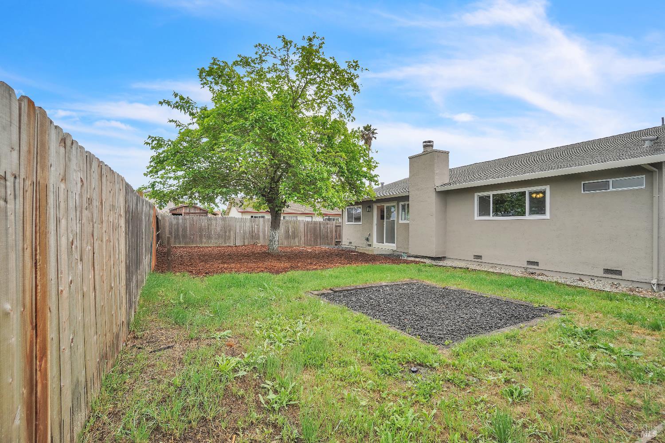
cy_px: 222
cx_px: 332
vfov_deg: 77.3
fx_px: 277
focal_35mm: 15
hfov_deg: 100.4
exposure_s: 1/160
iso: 200
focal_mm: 10
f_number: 8
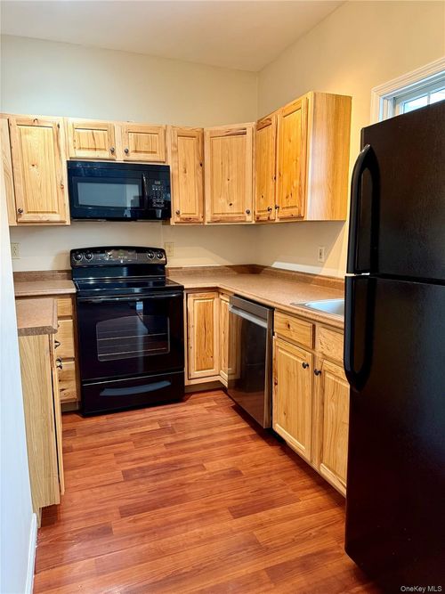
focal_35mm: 24
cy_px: 297
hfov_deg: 56.8
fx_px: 412
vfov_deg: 71.6
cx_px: 222
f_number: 1.78
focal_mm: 6.76
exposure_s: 1/60
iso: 250
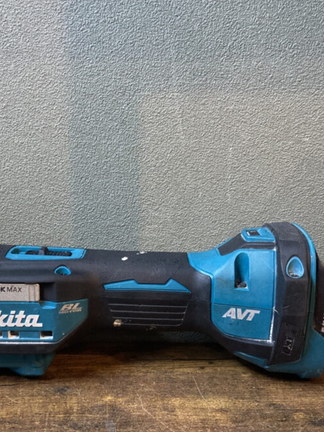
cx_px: 127
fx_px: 537
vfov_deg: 43.4
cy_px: 276
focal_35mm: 43
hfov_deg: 33.5
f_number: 1.8
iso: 400
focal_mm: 3.99
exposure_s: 1/40
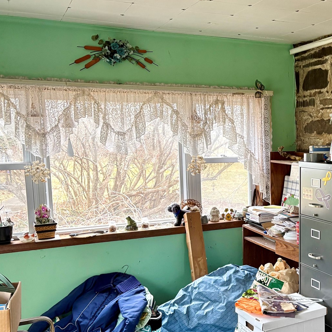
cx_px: 310
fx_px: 499
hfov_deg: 34.4
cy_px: 200
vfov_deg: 36.7
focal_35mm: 46
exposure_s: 1/60
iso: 200
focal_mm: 5.96
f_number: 1.6
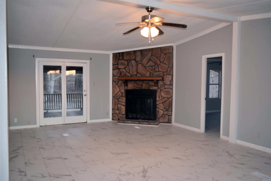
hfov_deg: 61.9
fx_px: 226
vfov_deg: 43.6
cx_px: 136
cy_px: 90
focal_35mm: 30
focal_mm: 20
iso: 450
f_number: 3.5
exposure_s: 1/60
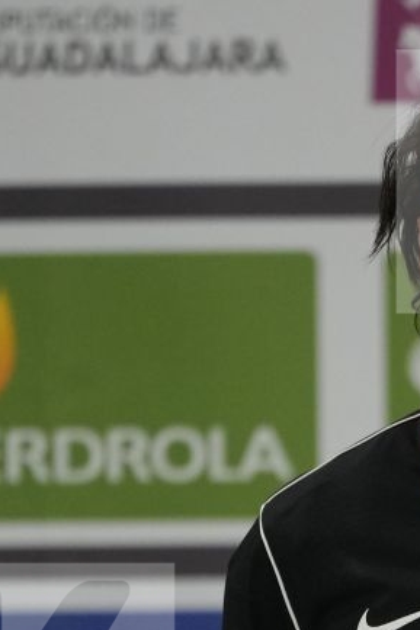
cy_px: 695
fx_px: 14535
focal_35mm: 830
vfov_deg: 2.5
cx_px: 532
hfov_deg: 1.7
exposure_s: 1/500
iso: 2000
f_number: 2.8
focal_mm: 200
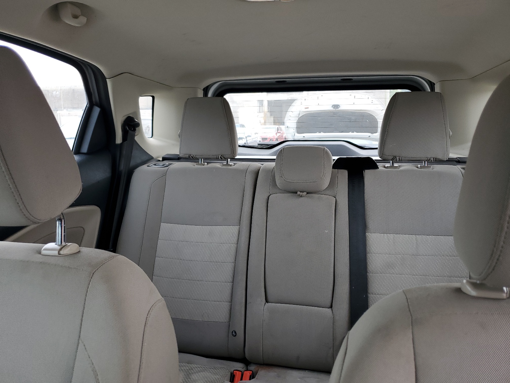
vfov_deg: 53.1
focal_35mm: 26
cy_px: 192
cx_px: 255
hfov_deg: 67.3
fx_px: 383
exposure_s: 1/270
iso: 50
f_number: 1.5
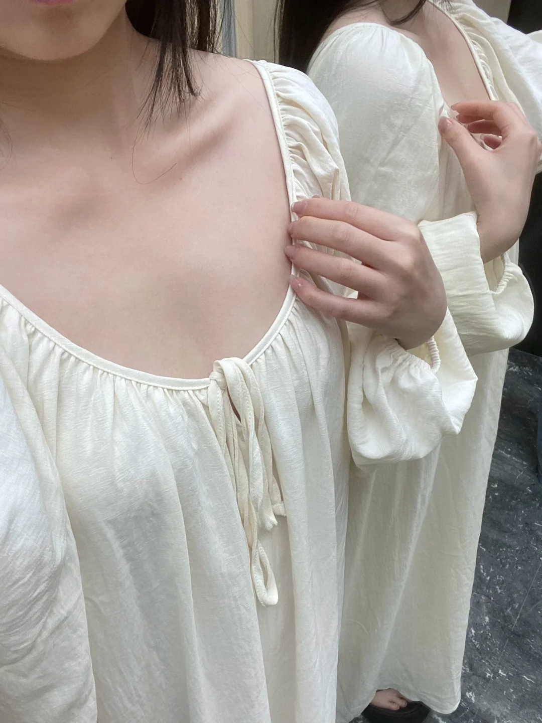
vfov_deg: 60.0
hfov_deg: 46.8
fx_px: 626
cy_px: 362
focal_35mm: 30
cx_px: 271
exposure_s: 1/100
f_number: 2.2
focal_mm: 2.71
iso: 64
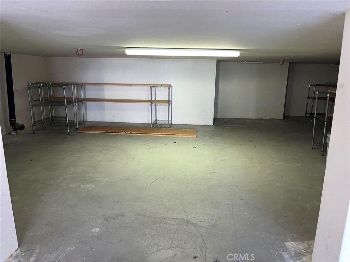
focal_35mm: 26
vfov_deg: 53.1
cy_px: 131
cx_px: 175
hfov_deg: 67.3
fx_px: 263
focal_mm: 5.1
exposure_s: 1/30
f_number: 1.6
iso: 40
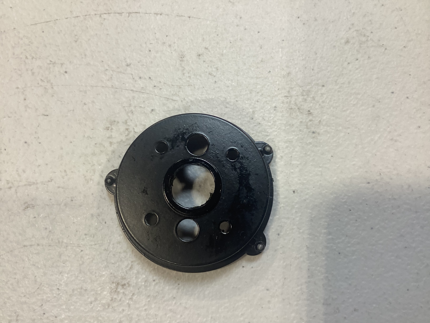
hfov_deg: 58.4
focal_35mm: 31
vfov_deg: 45.4
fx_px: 385
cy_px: 162
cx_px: 215
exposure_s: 1/60
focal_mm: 3.3
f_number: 2.4
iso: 50
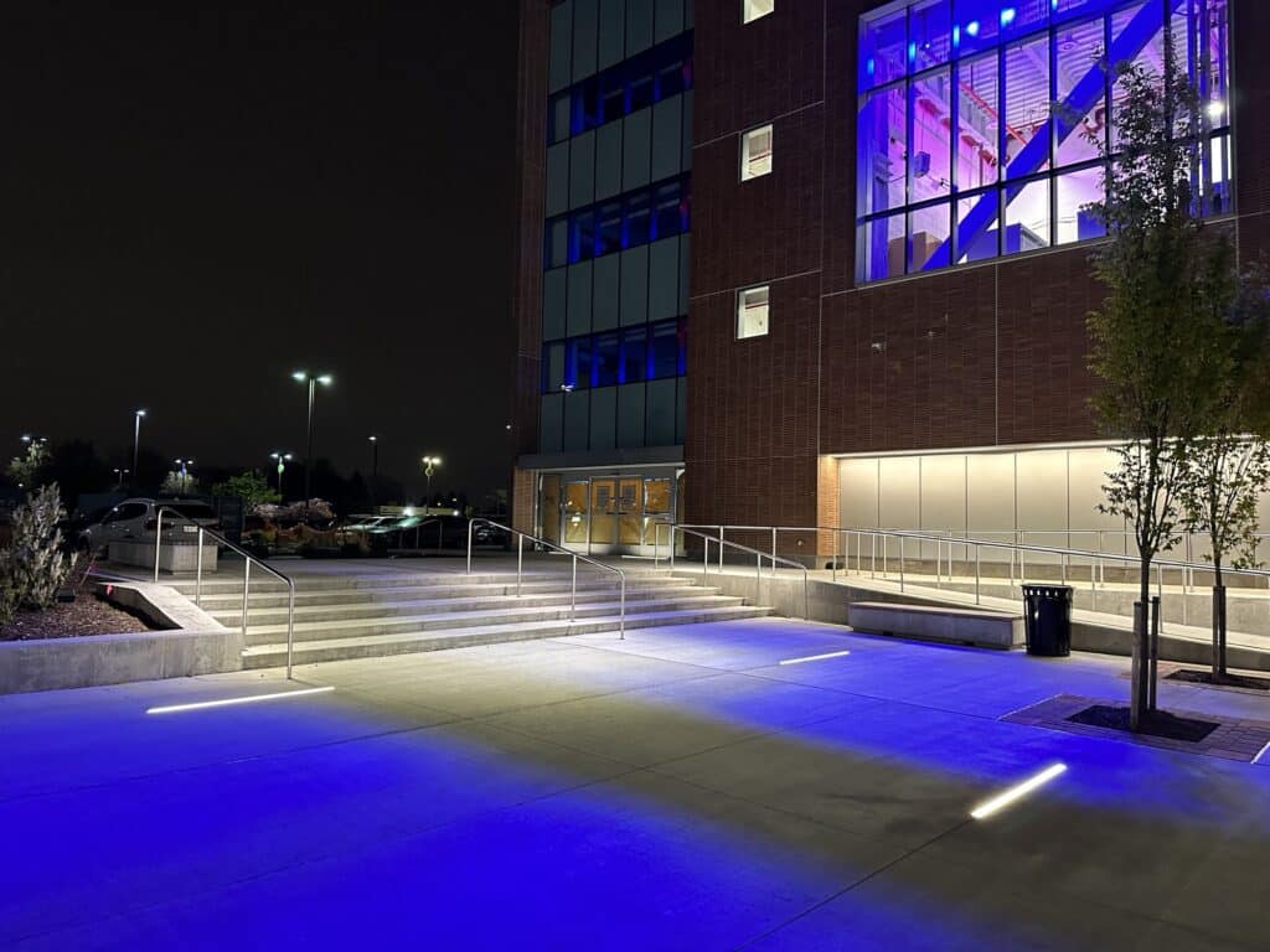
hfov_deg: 71.6
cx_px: 635
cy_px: 476
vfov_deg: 56.8
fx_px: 881
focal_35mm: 24
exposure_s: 1/40
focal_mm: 6.86
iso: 800
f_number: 1.78
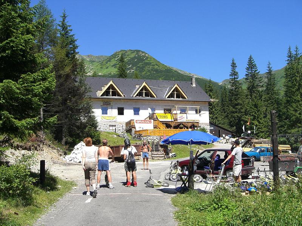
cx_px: 151
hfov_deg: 49.0
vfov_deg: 37.7
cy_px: 113
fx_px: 332
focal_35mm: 38
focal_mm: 6.3
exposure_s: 1/400
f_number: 4.4
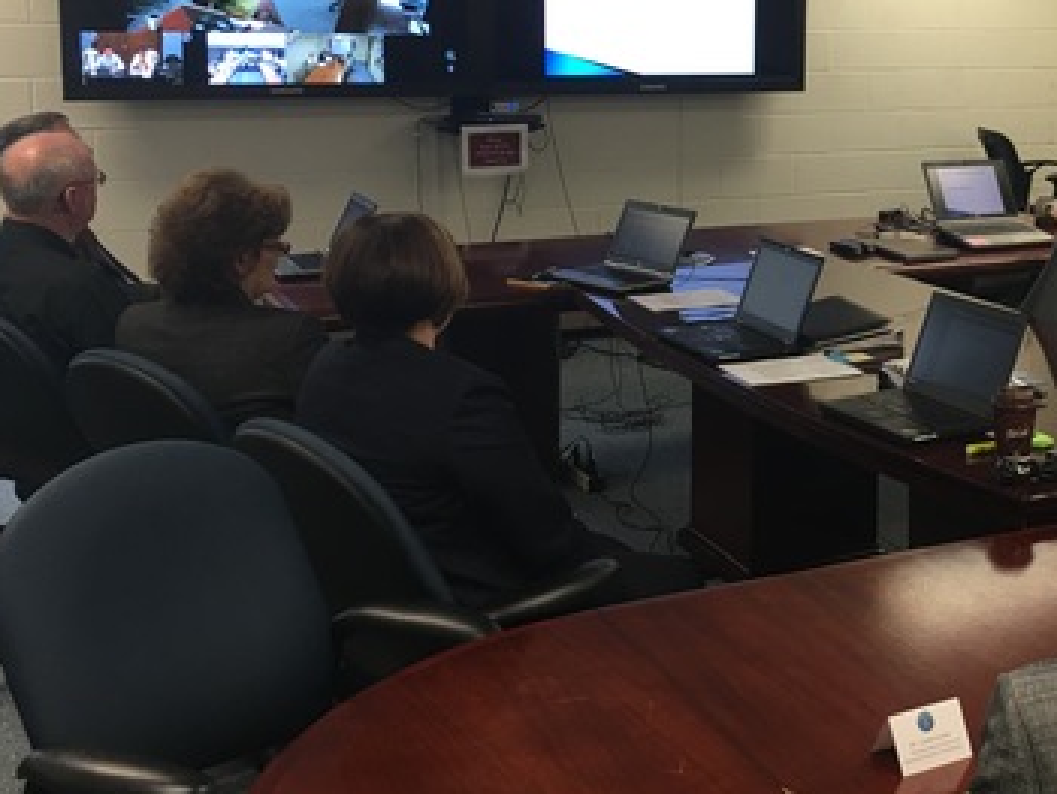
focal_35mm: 53
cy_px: 217
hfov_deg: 34.3
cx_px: 936
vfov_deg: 27.3
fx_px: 1619
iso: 25
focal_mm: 4.15
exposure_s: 1/15
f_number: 2.2
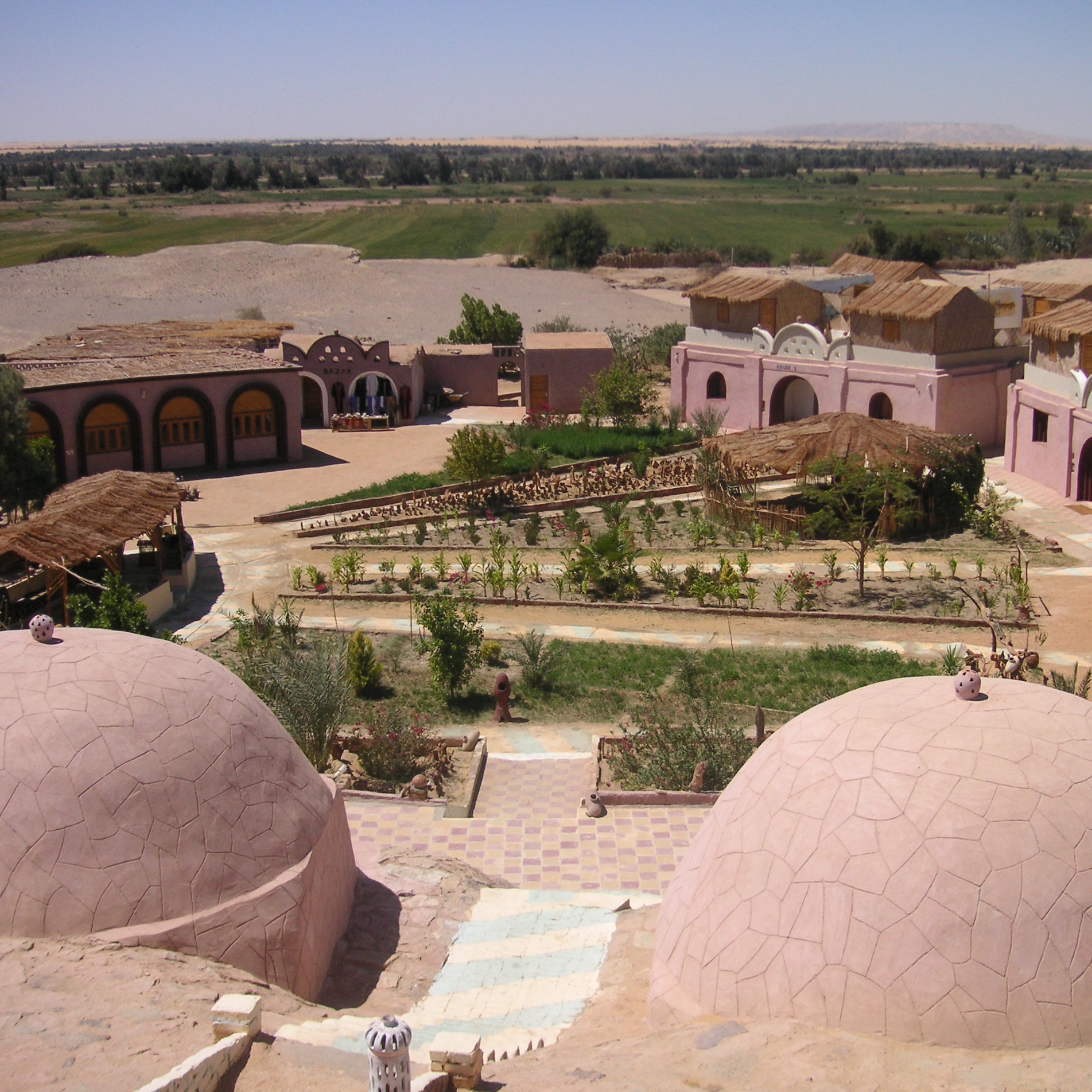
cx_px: 618
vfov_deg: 38.3
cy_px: 545
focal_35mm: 44
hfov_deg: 38.3
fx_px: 1570
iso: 50
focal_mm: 6.1
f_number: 6.7
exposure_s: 1/350
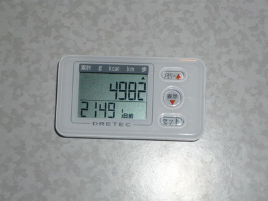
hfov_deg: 19.6
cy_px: 100
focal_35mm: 100
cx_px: 134
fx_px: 774
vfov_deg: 14.8
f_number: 5.6
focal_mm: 16.4
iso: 100
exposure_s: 1/60
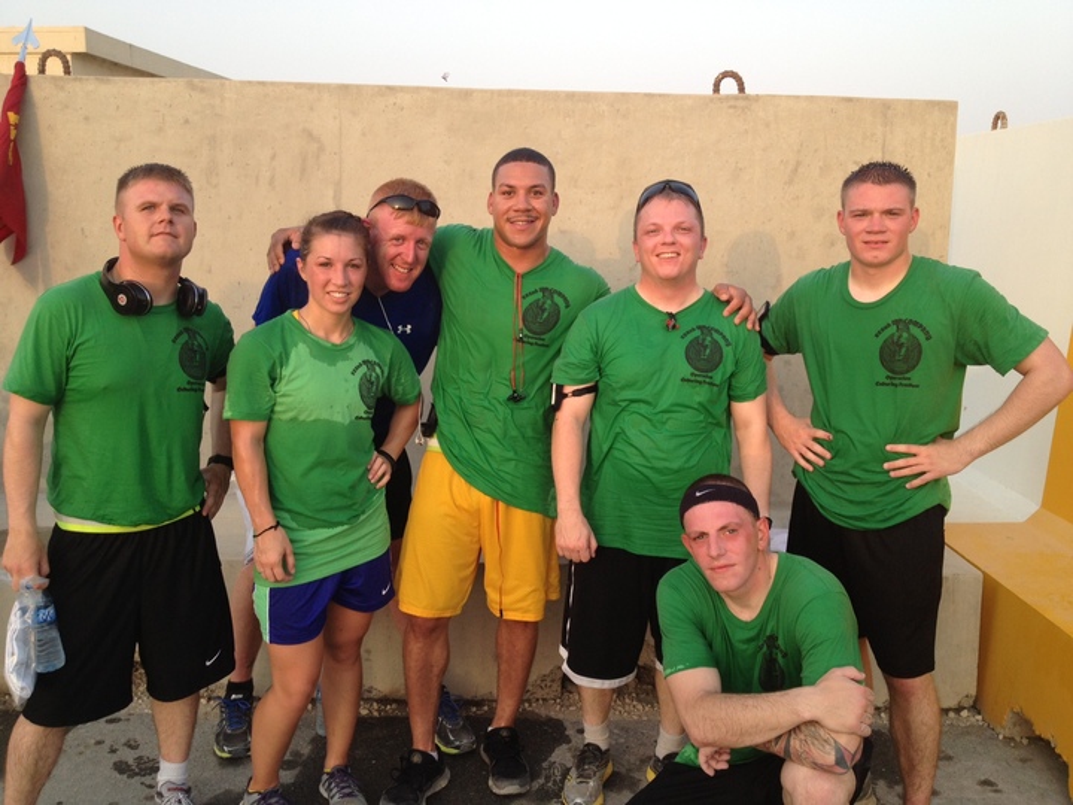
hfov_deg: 52.6
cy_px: 402
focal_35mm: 35
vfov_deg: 40.7
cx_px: 536
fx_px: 1085
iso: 50
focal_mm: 4.28
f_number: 2.4
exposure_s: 1/219
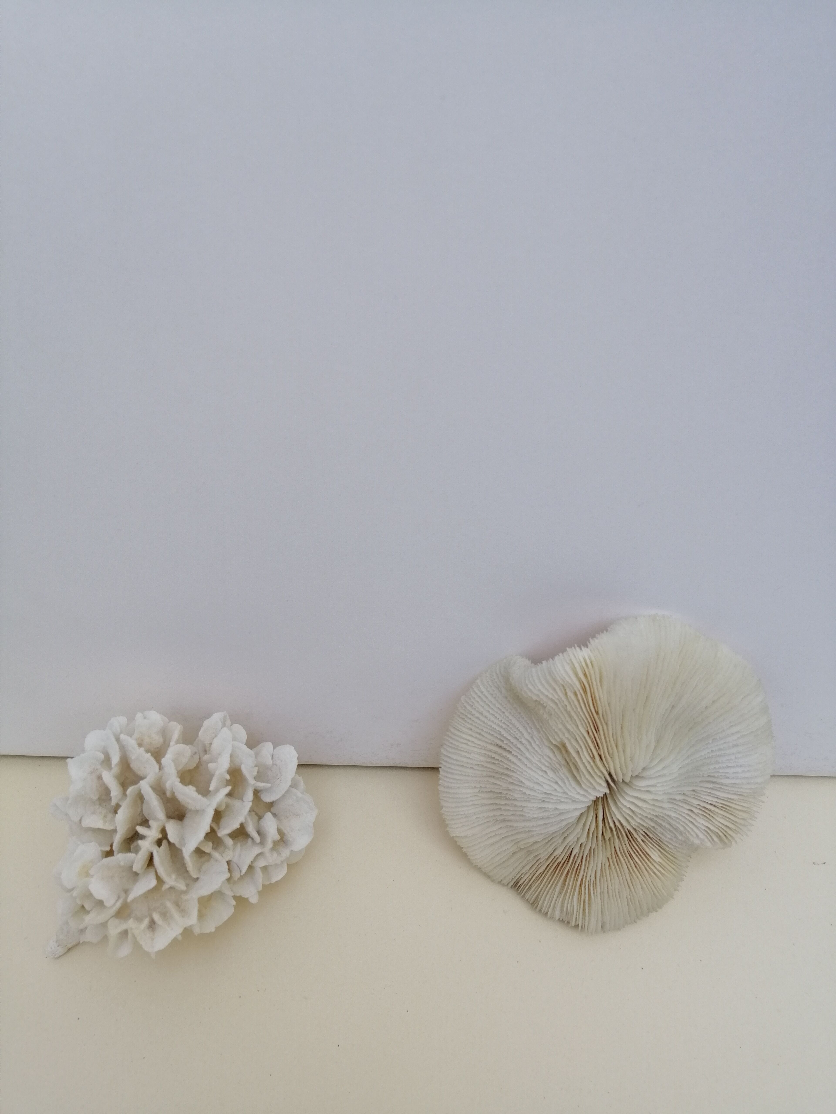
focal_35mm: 27
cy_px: 557
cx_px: 418
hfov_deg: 51.4
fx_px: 869
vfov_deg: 65.3
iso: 50
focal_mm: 3.95
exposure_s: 1/50
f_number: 1.8
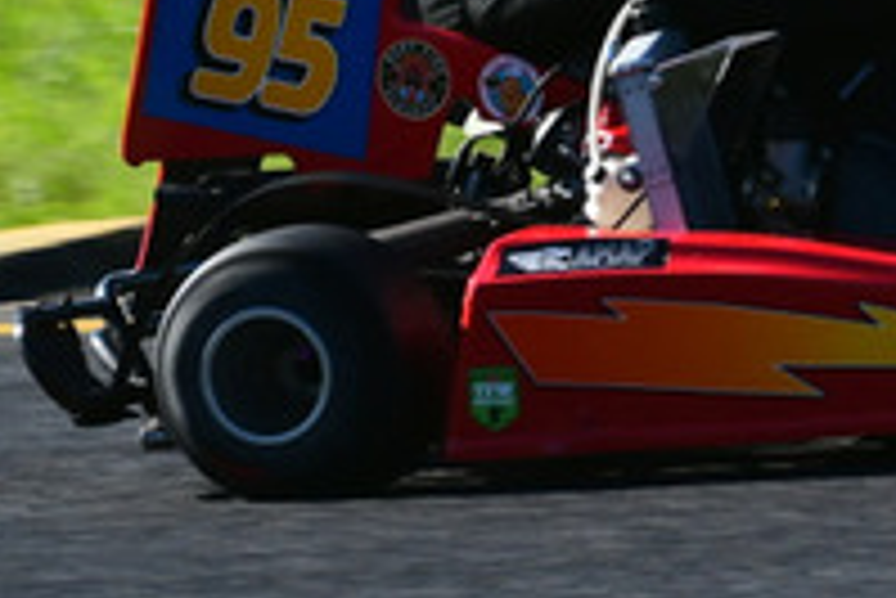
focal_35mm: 2417
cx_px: 1436
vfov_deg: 0.6
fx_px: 60198
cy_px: -94
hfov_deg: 0.9
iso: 500
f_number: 10
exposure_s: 1/640
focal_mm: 400
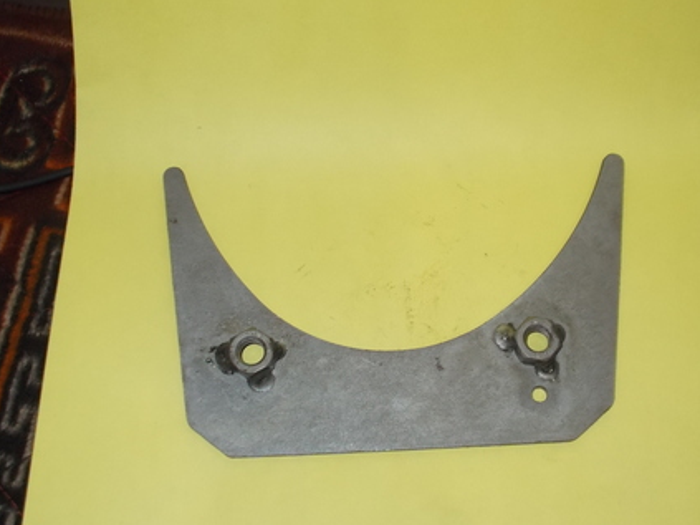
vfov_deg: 28.0
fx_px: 1051
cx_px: 405
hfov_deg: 36.7
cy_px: 256
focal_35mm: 52
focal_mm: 7.9
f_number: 4.2
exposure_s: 1/30
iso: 200
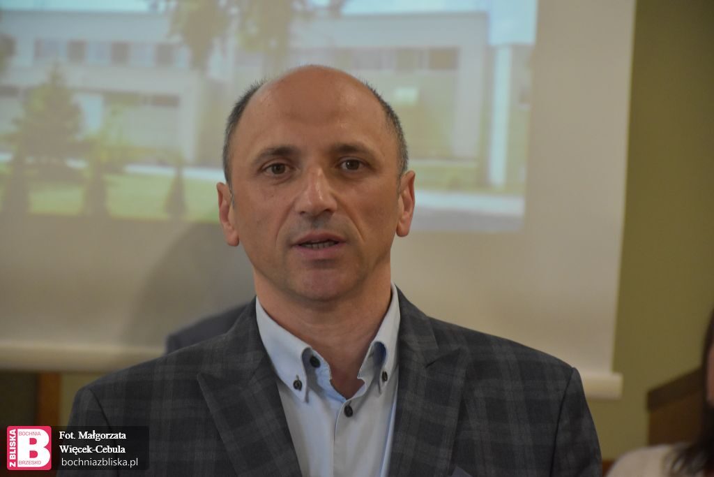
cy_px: 238
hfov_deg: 12.2
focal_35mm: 168
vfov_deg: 8.2
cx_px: 357
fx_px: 3332
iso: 2800
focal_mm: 112
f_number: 5.6
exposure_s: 1/125
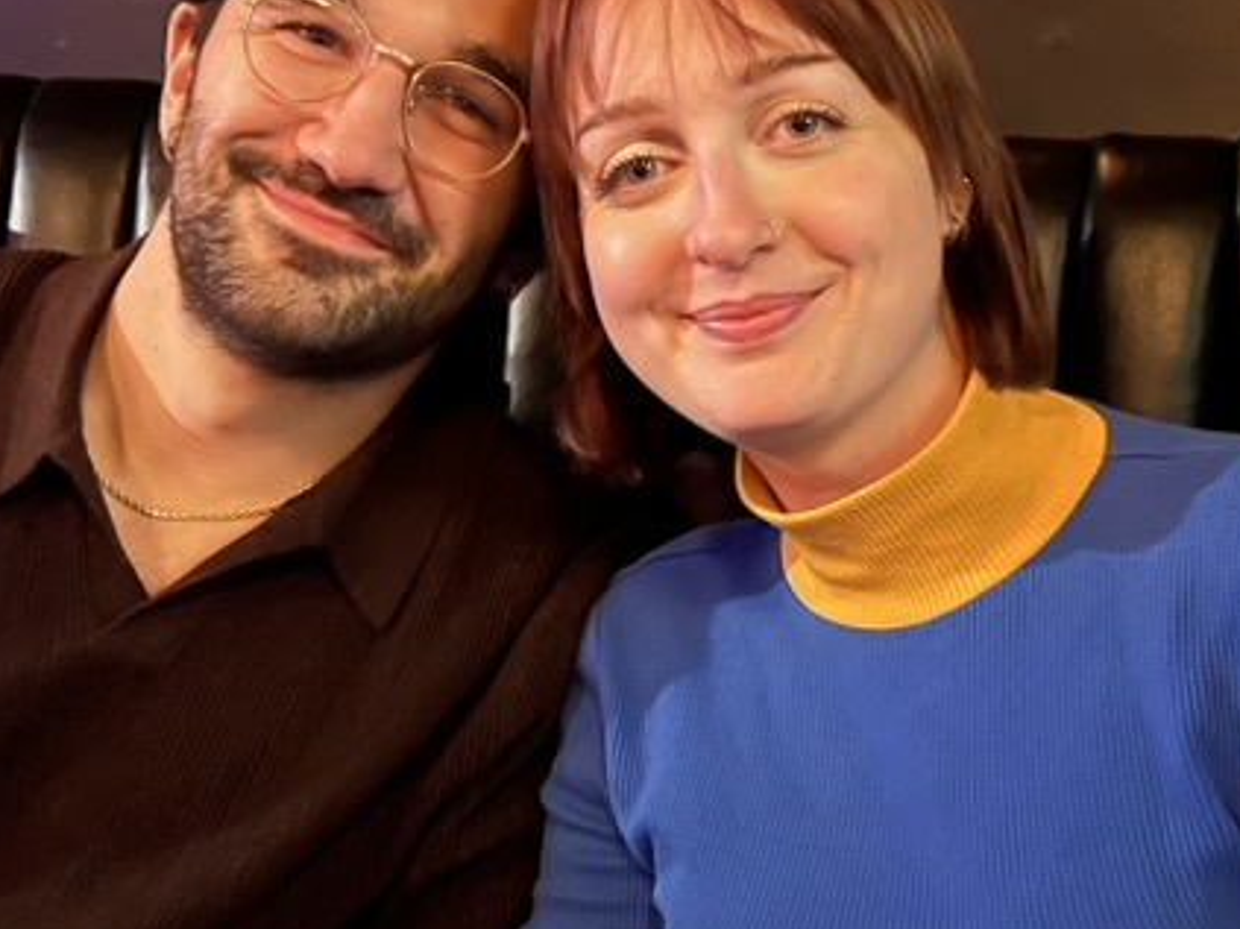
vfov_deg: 23.3
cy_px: 498
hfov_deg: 30.7
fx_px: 2256
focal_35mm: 63
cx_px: 627
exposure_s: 1/10
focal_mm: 5.7
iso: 1250
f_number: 1.5
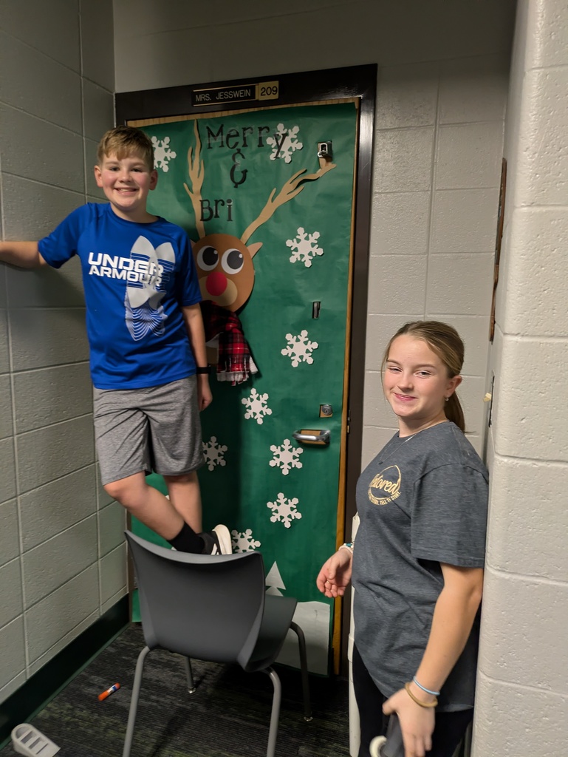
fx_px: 546
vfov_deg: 69.4
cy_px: 378
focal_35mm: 25
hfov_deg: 54.9
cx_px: 284
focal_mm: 5.43
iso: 562
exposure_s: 1/40
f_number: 1.89
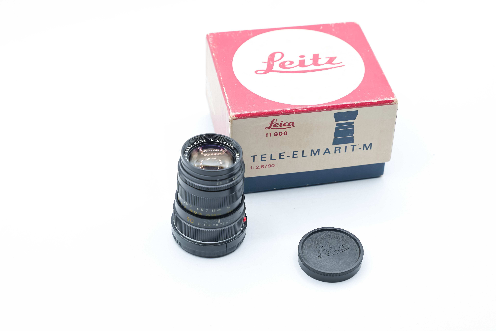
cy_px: 166
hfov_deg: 26.3
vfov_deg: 17.7
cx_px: 248
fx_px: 1061
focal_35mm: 77
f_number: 4.5
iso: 800
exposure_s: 1/320
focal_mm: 51
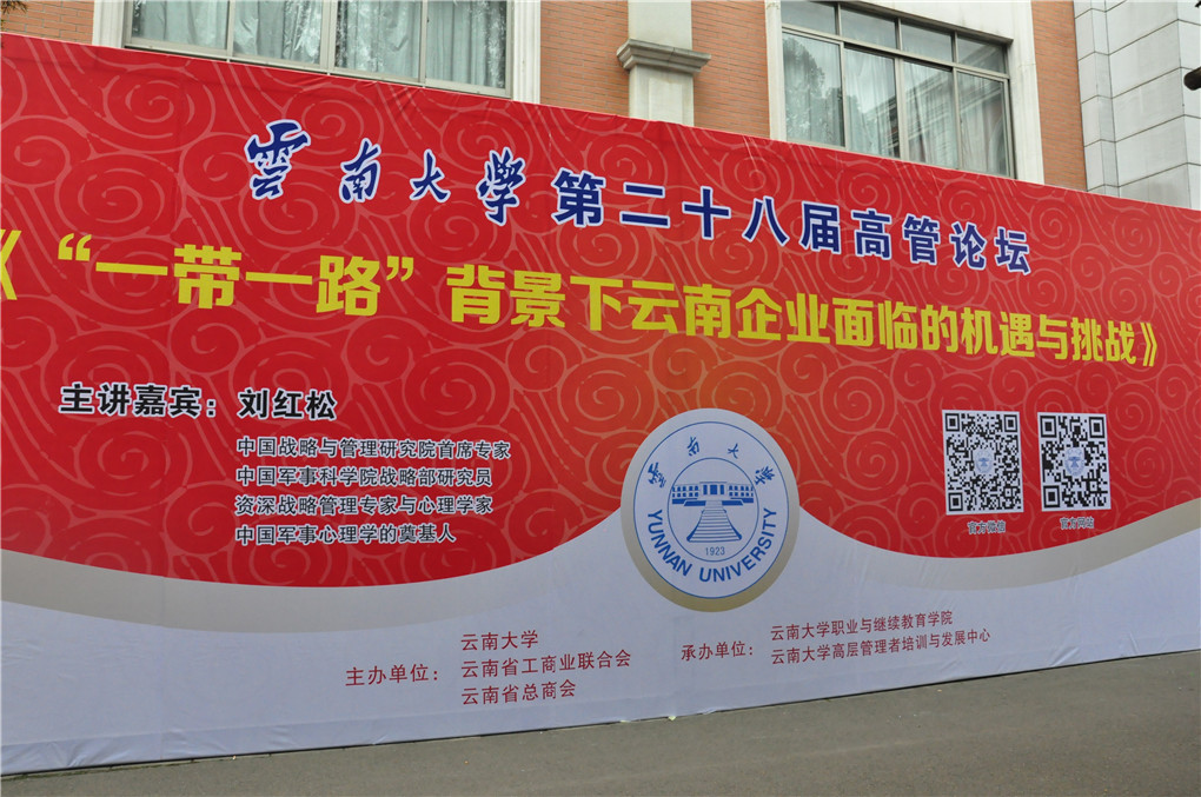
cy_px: 398
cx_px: 600
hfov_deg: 37.9
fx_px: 1749
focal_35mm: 52
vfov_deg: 25.7
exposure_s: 1/200
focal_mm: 35
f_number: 10
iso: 1600
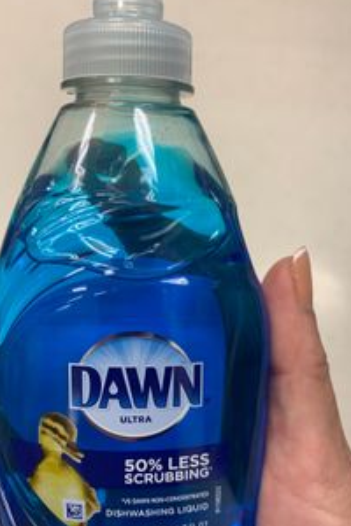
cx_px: 176
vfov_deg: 53.0
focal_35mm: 36
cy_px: 300
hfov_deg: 36.9
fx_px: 526
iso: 100
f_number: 1.8
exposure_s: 1/74
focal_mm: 4.25
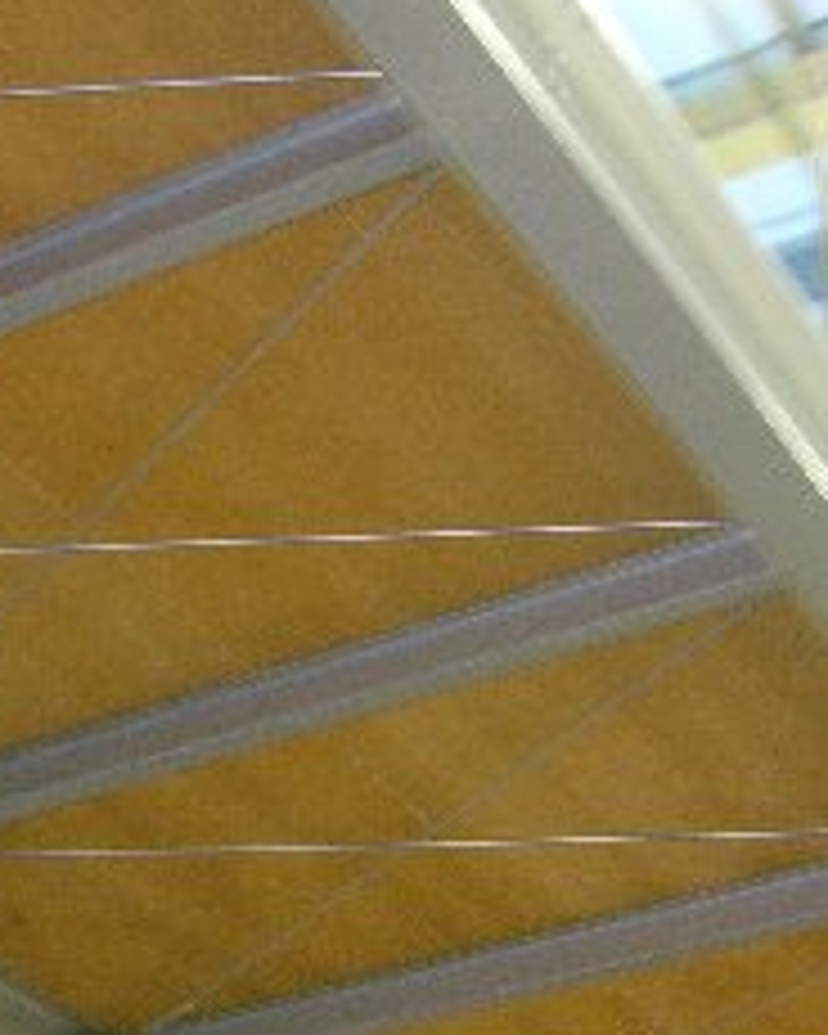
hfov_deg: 17.7
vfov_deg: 21.8
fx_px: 2665
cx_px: 461
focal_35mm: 87
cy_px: 752
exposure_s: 1/3.5
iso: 200
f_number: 2.8
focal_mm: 8.9
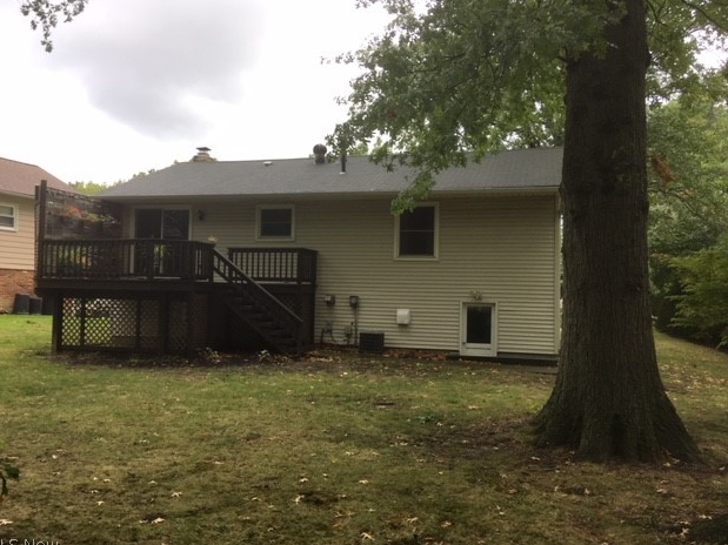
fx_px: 631
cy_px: 276
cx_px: 359
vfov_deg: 46.8
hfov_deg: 60.0
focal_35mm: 30
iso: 40
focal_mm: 4.15
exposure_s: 1/120
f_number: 2.2
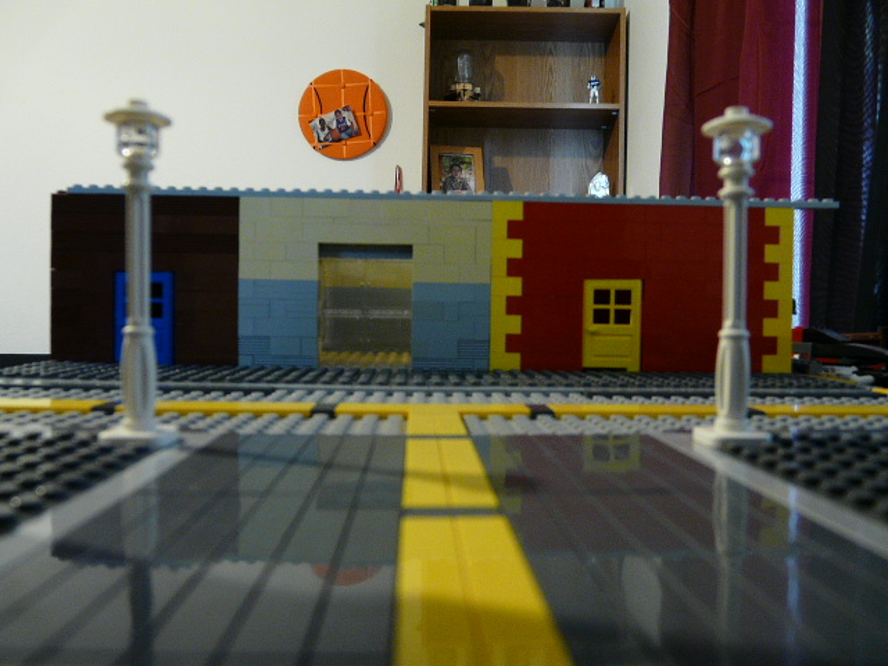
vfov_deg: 49.7
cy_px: 333
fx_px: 718
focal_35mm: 28
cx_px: 444
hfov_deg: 63.4
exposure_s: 1/5
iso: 200
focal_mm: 4.6
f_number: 2.8
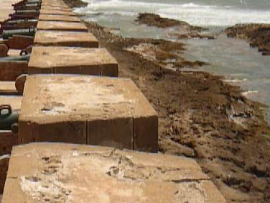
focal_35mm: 85
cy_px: 86
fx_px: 663
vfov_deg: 17.4
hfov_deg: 22.7
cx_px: 52
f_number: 11
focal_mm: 8.8
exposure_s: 1/400
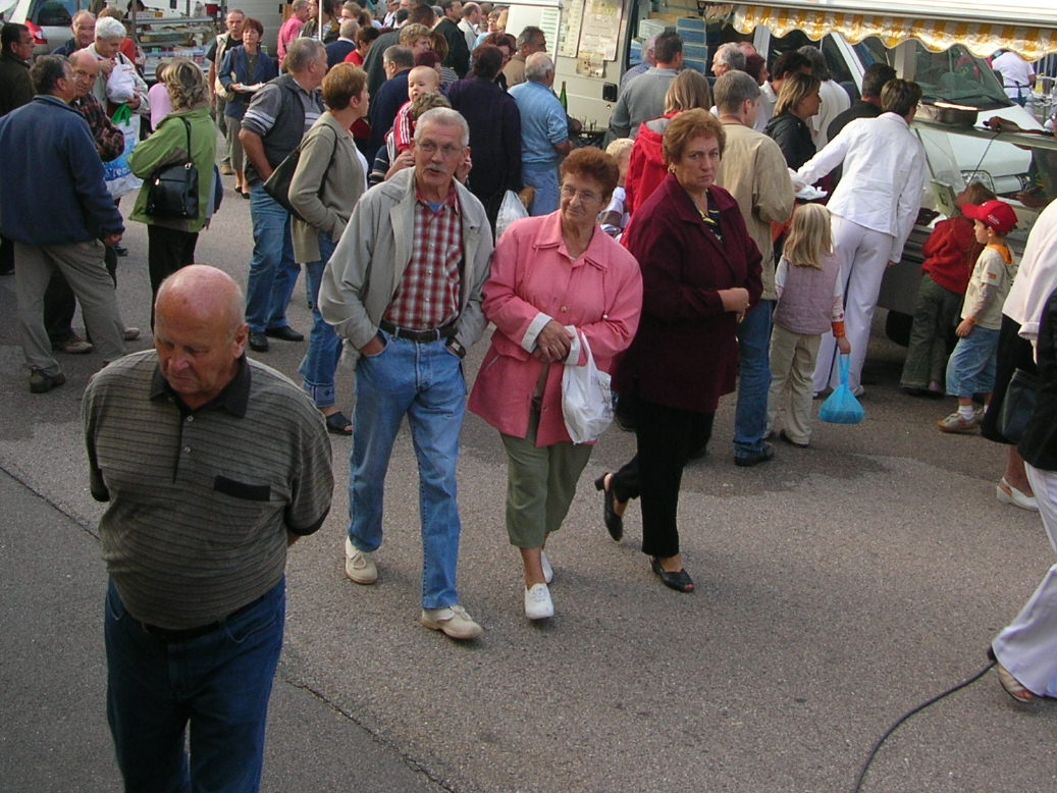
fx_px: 1649
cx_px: 595
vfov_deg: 26.8
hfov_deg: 35.5
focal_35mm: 54
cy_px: 219
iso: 50
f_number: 2.8
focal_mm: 5.8
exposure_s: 1/133
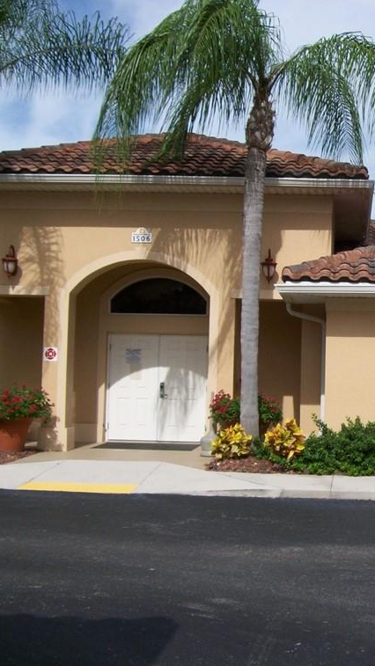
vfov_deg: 39.2
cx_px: 357
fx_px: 937
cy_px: 329
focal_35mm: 53
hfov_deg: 22.0
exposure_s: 1/696
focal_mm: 6
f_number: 4.8
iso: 80
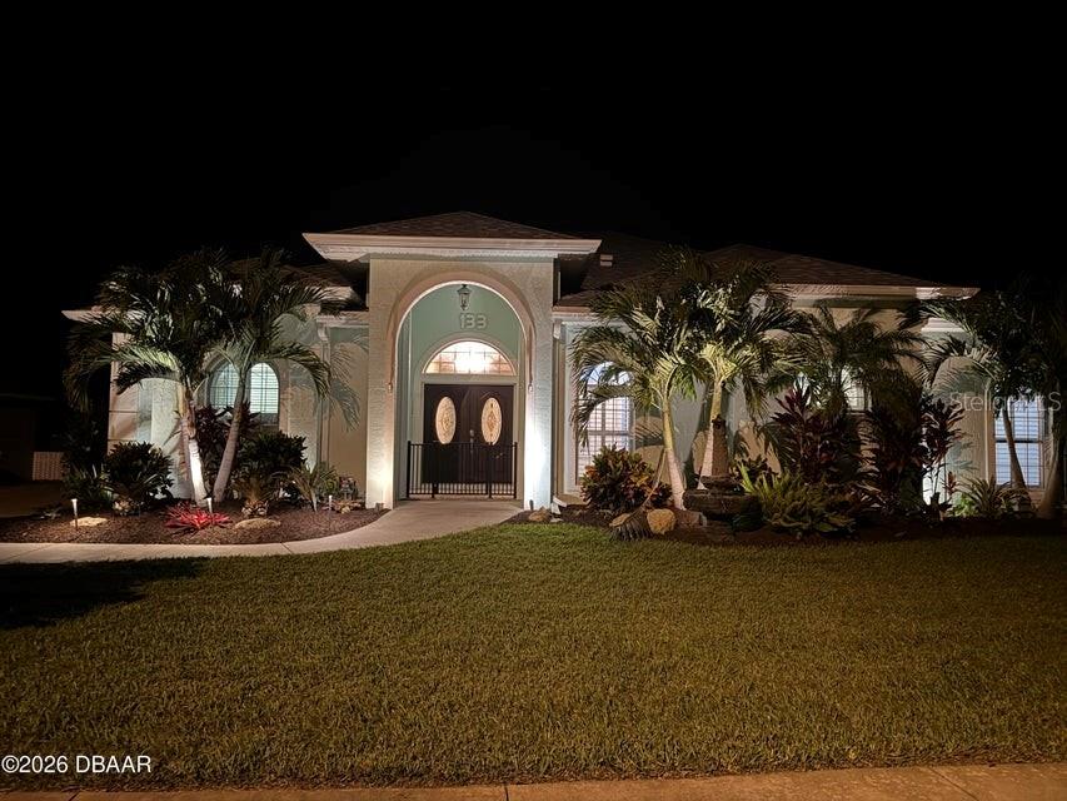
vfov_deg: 56.8
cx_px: 534
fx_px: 740
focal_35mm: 24
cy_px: 400
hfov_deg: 71.6
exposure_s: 1/12
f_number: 1.78
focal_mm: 6.76
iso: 1000
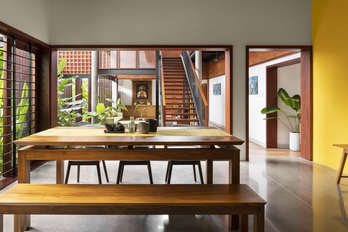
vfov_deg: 52.9
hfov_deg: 73.3
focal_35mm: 24
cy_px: 99
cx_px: 148
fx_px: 232
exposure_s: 3
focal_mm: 19
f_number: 11
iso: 125
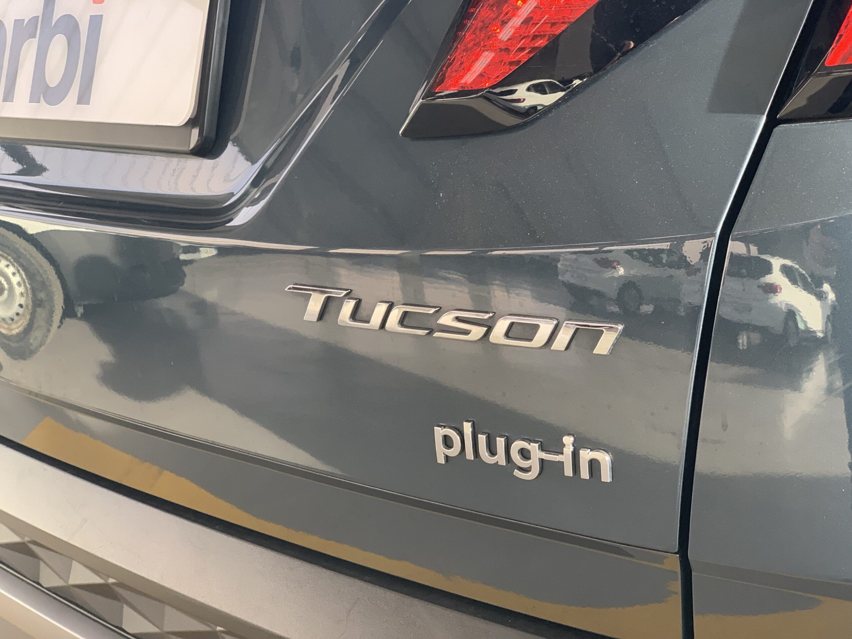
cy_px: 320
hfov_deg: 36.8
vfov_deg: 28.0
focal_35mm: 52
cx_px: 426
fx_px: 1280
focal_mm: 6
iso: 125
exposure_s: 1/122
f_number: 2.4
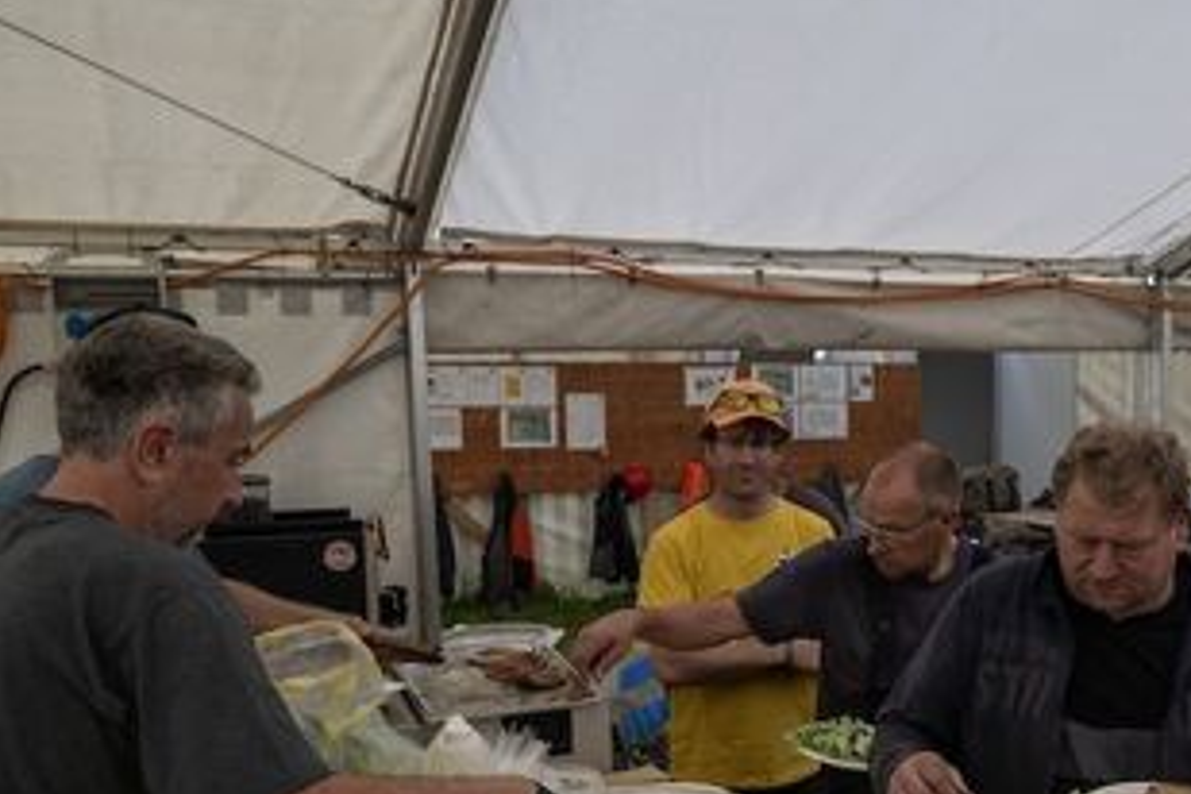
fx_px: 1389
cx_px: 913
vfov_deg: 31.6
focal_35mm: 42
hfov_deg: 44.6
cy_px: 540
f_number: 5.6
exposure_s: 1/400
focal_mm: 24
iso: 200
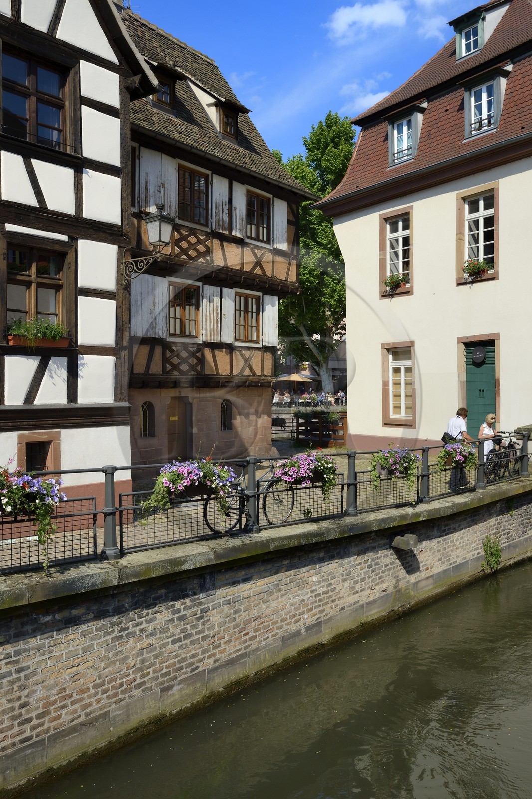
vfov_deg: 58.7
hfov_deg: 41.1
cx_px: 266
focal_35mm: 32
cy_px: 400
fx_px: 710
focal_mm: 32
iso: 200
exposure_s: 1/400
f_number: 10
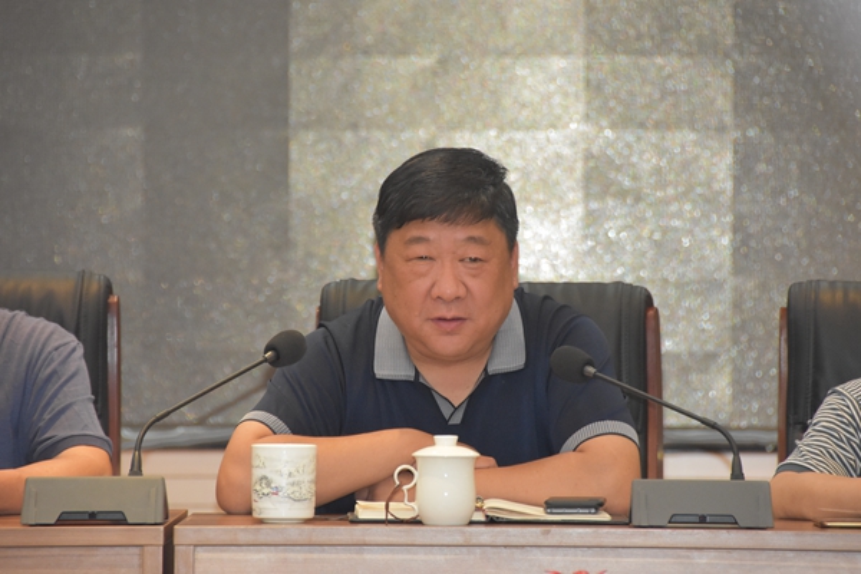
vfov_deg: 4.6
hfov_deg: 6.9
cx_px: 430
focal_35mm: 300
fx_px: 7174
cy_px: 287
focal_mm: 200
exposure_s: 1/60
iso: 2800
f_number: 5.6
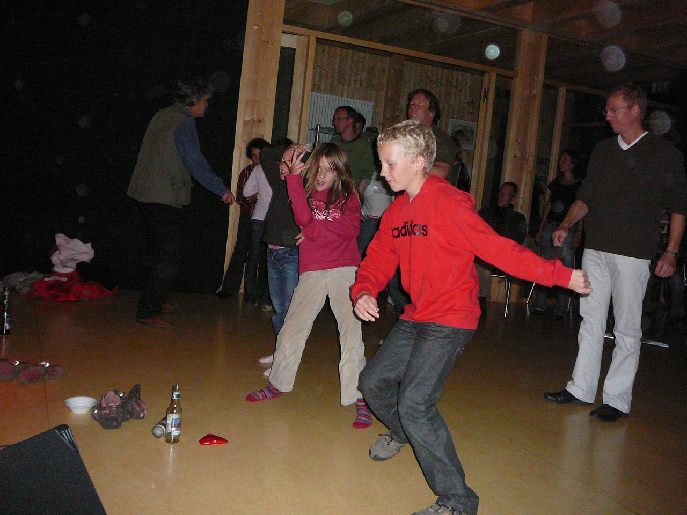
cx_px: 344
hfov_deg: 52.6
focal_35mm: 35
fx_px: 695
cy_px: 258
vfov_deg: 40.7
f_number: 2.8
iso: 400
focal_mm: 5.2
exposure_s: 1/30
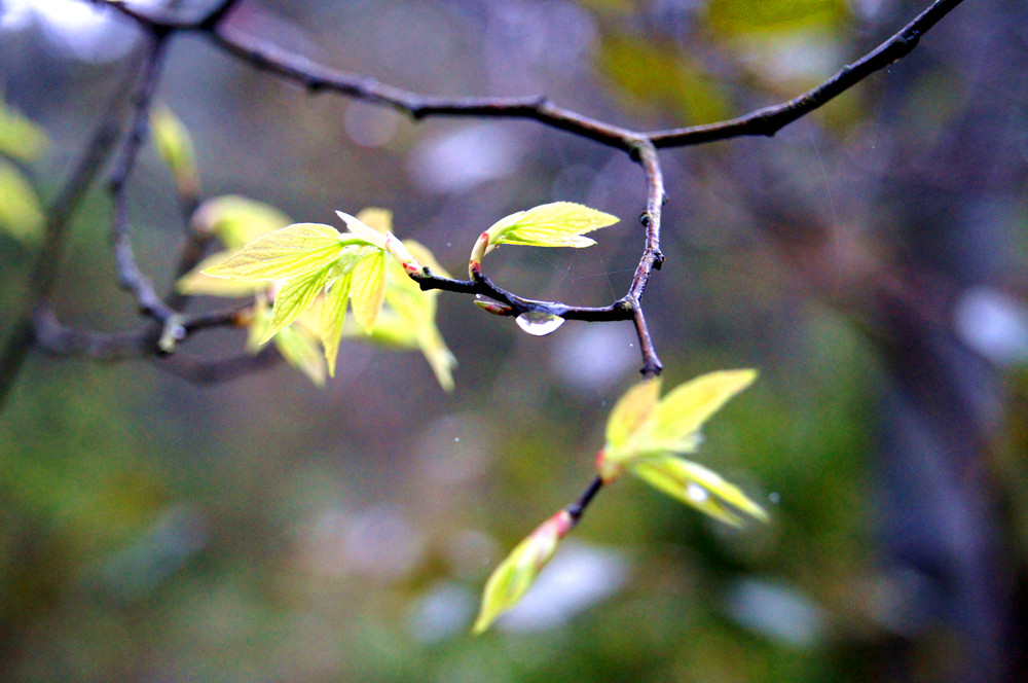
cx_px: 514
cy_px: 342
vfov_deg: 16.5
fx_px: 2353
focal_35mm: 82
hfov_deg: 24.6
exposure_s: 1/160
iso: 1600
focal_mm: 55
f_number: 5.6
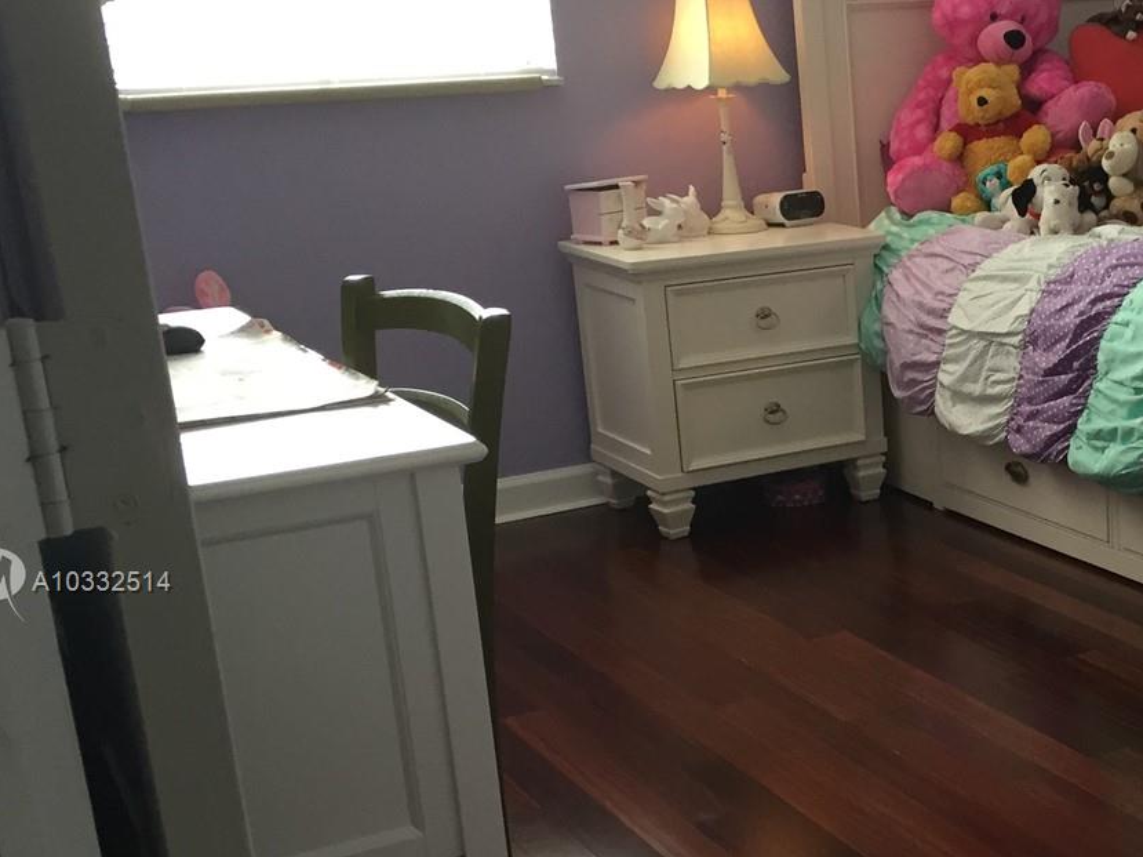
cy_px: 584
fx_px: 1848
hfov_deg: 32.4
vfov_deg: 25.9
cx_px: 1056
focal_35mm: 56
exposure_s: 1/30
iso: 64
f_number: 2.2
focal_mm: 4.15
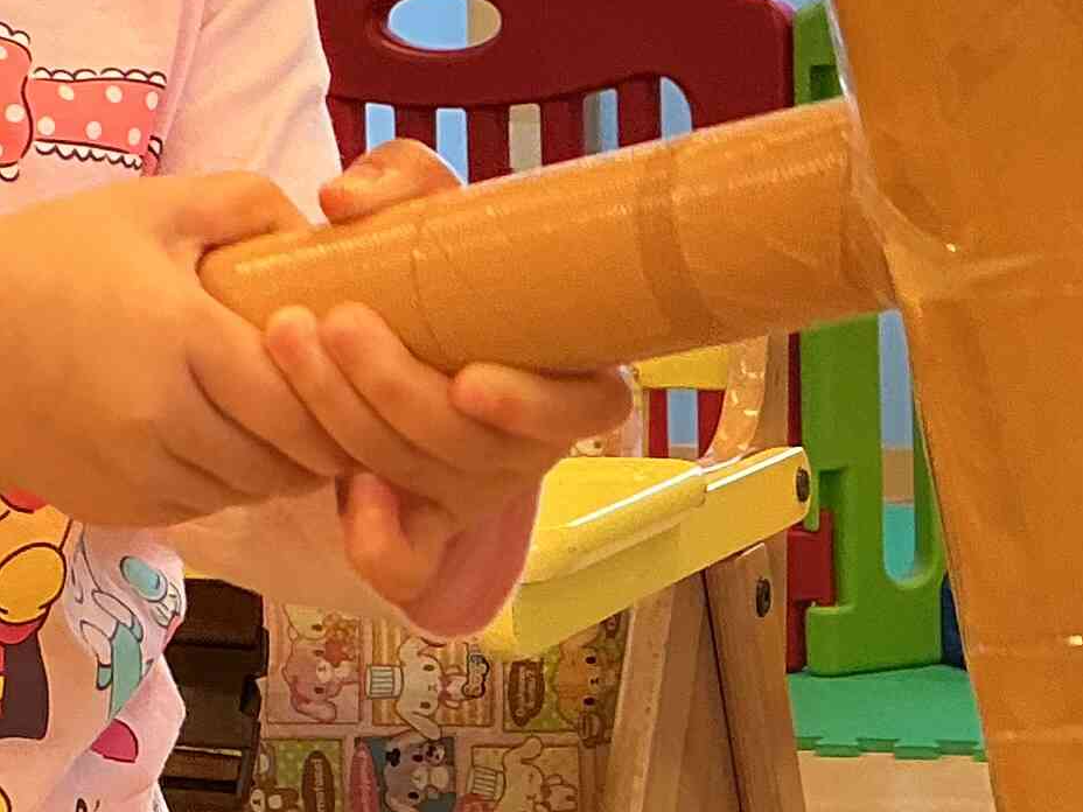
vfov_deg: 11.7
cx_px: 596
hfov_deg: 15.6
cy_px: 205
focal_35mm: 126
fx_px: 3942
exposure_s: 1/120
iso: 40
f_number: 1.8
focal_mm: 3
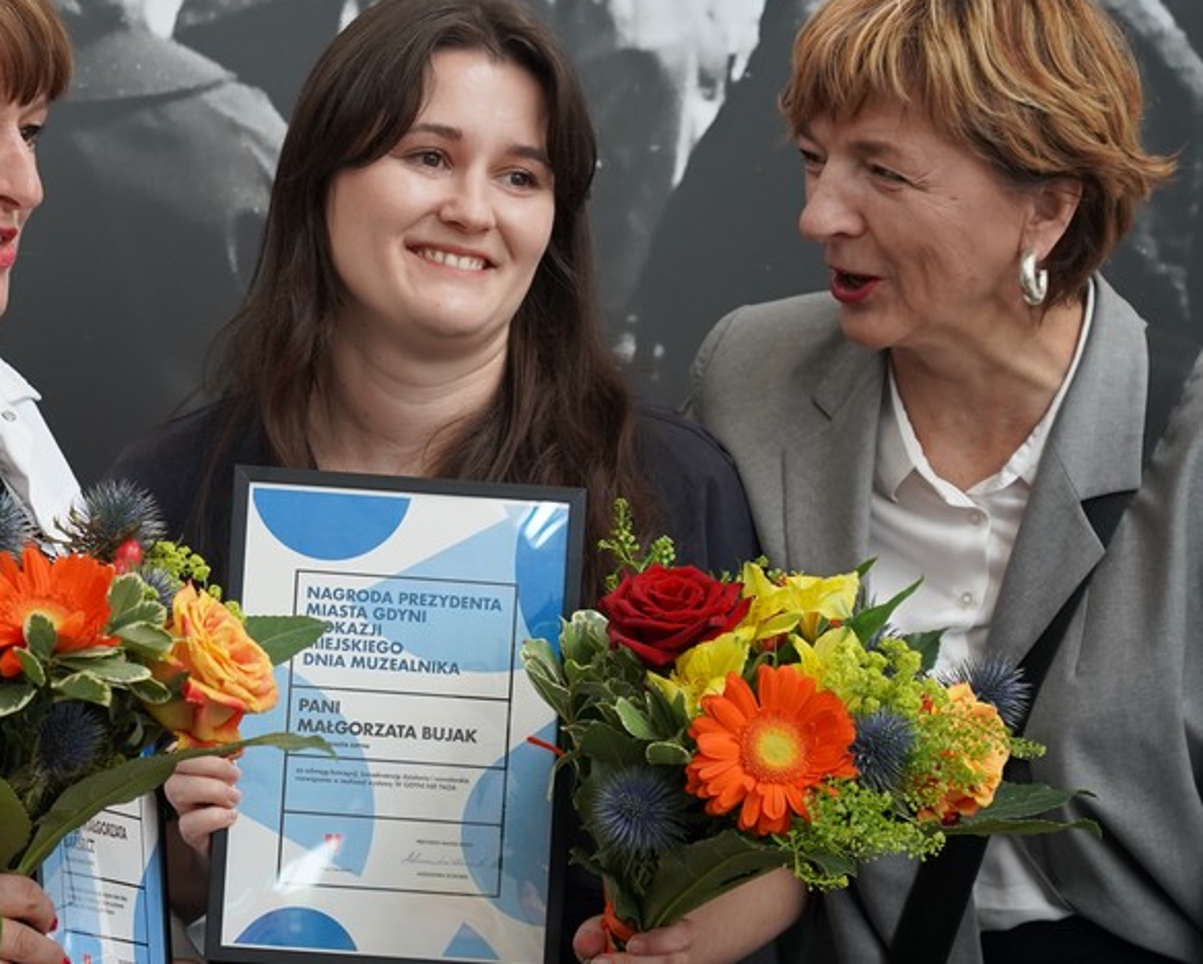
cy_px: 406
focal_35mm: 158
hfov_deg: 12.1
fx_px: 5629
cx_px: 173
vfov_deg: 9.8
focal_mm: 82
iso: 1000
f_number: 4
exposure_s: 1/160
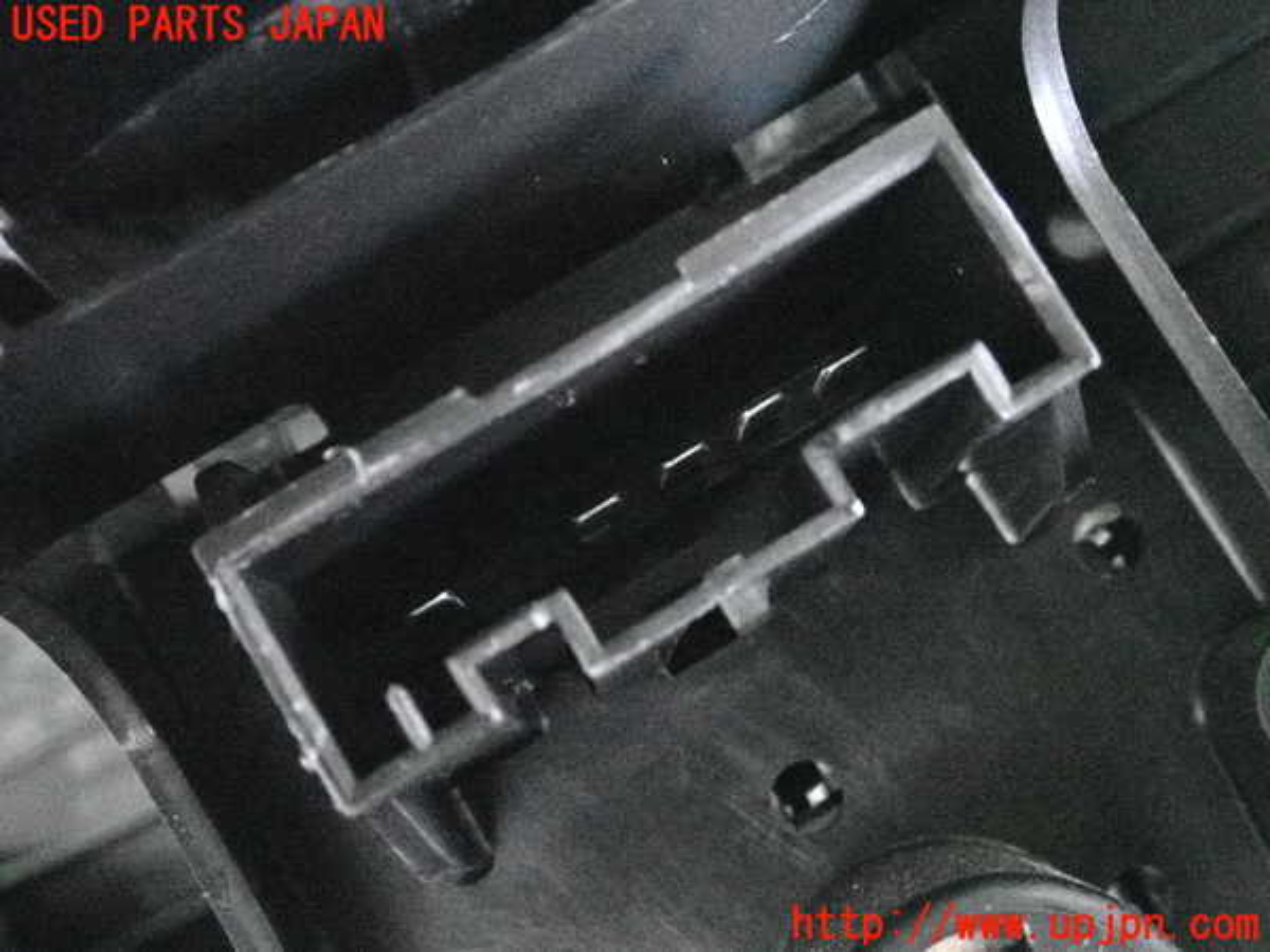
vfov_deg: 29.1
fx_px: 1834
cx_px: 635
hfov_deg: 38.2
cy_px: 476
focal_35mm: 50
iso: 12800
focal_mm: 9.01
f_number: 3.2
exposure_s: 1/50
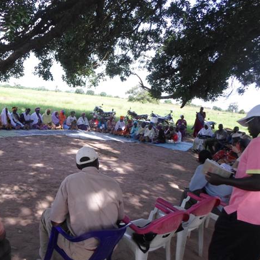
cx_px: 85
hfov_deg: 52.9
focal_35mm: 30
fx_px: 255
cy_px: 130
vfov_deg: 54.0
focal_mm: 4.5
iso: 80
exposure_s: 1/350
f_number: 2.5
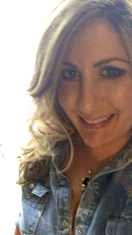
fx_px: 212
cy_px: 117
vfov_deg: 58.0
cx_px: 85
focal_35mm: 34
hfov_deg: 34.4
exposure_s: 1/30
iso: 320
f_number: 2.2
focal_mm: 2.65
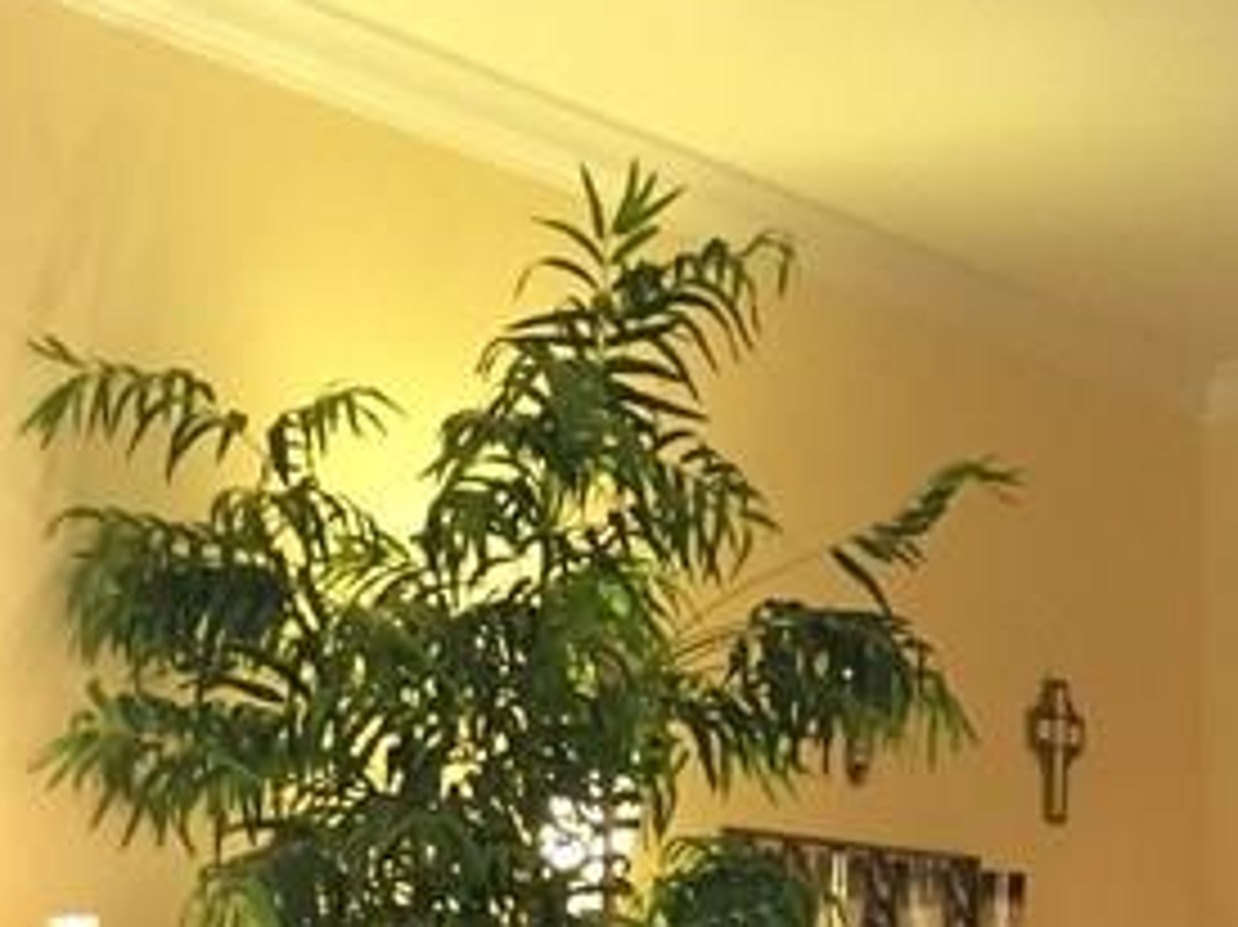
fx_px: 3861
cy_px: 1458
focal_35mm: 108
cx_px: 1324
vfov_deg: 12.9
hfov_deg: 17.7
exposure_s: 1/30
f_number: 2.2
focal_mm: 4.15
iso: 250
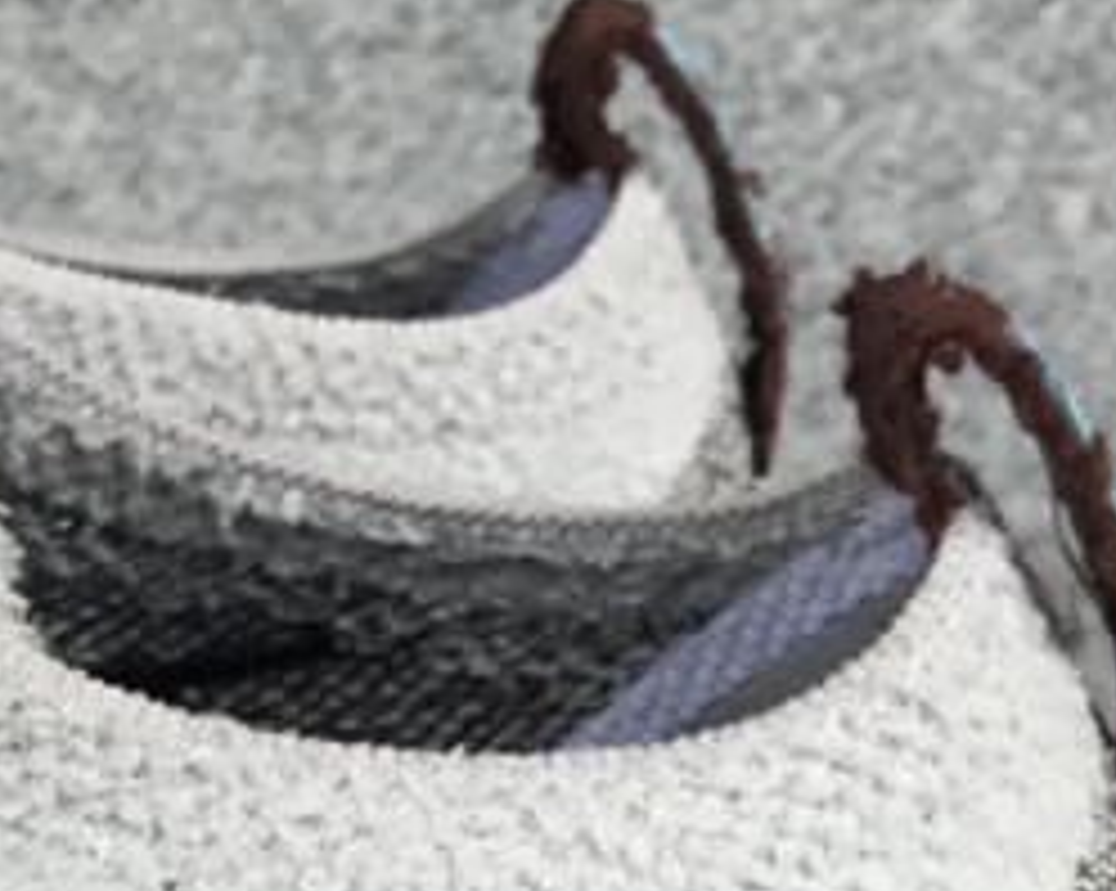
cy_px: 1325
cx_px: -176
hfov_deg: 16.8
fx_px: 3630
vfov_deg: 13.2
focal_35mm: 110
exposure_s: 1/536
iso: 25
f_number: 2.4
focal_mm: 3.3
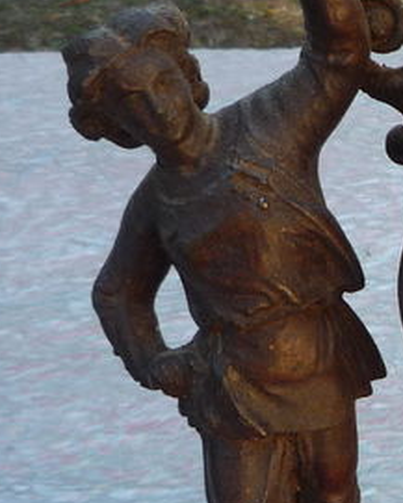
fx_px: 1609
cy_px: 483
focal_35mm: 108
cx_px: 631
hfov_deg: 13.3
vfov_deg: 17.4
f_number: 4
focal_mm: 5.2
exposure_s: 1/100
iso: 100
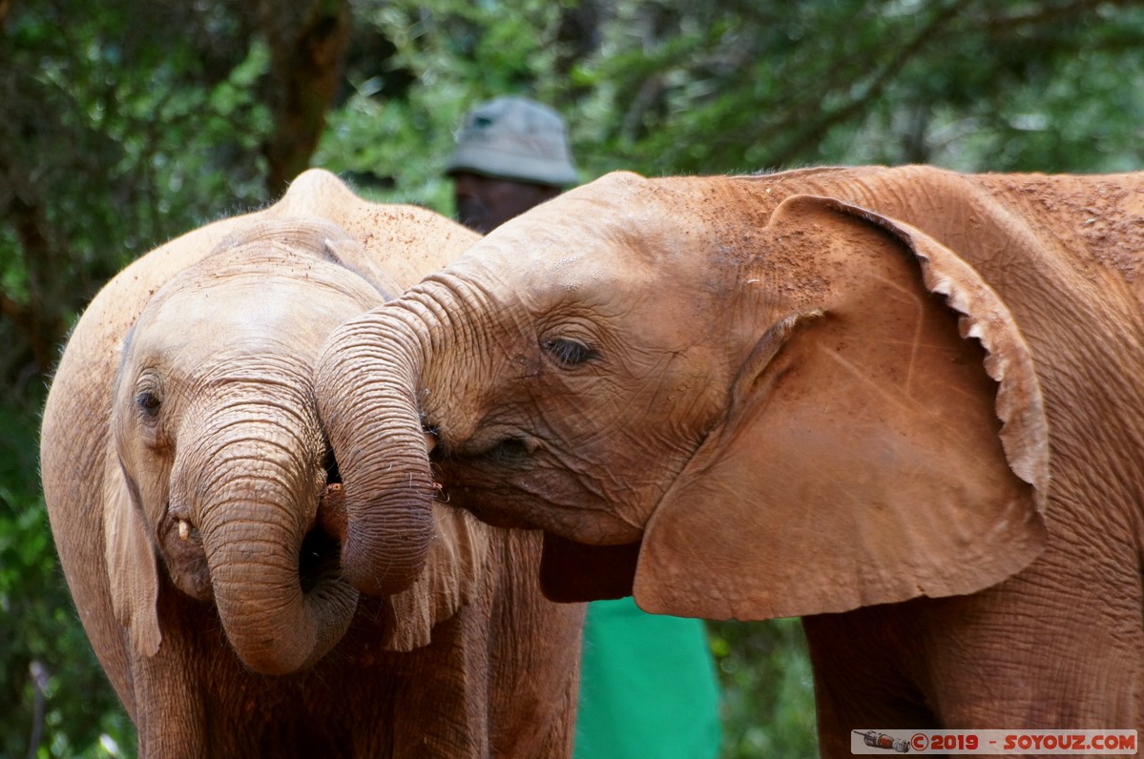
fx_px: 14344
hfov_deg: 4.6
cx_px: 571
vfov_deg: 3.0
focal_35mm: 452
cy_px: 380
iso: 800
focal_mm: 300
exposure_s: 1/320
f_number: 8
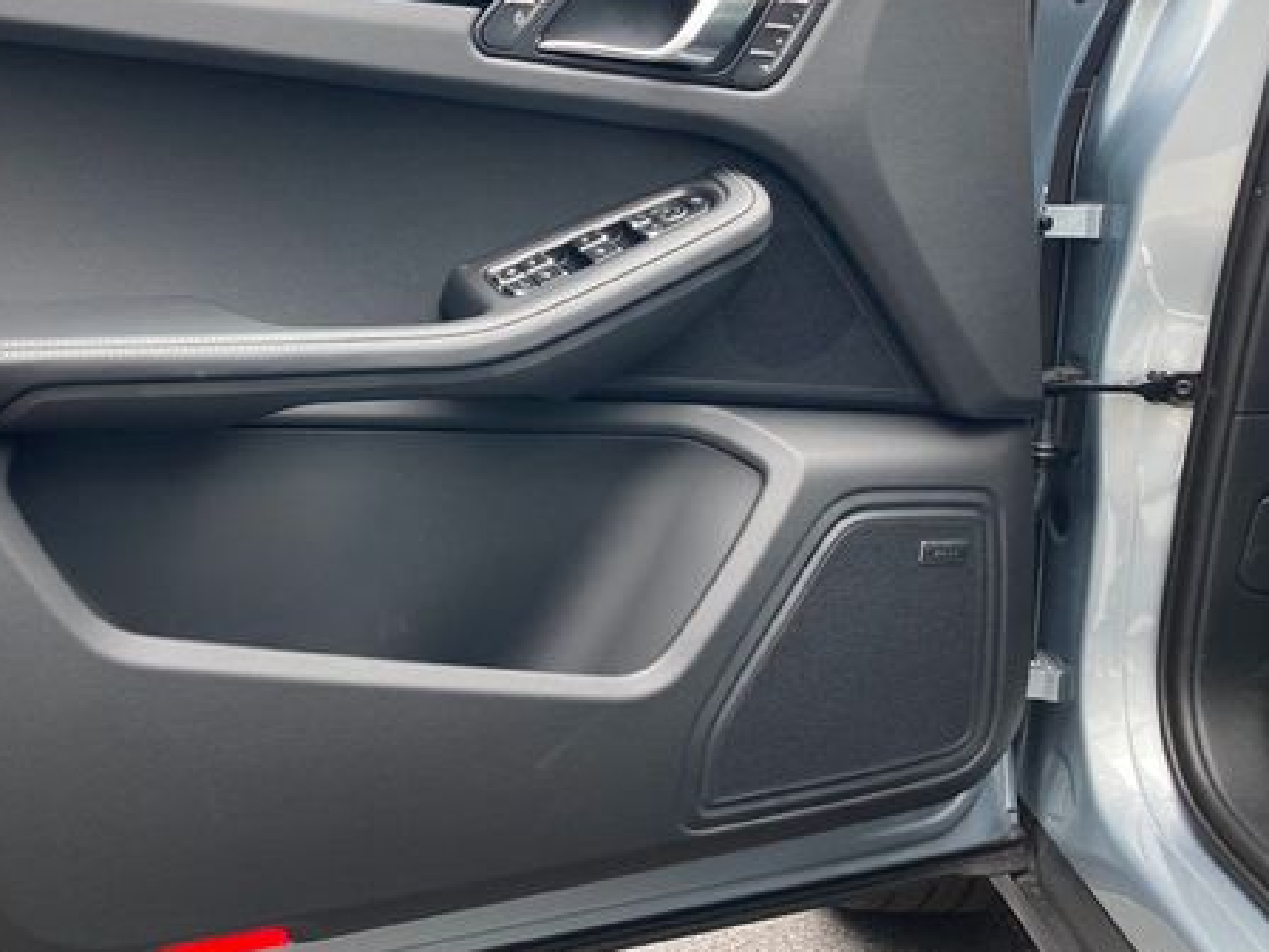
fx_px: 1466
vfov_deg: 35.8
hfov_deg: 46.0
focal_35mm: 40
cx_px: 419
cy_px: 382
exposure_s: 1/121
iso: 20
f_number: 1.8
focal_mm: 3.99
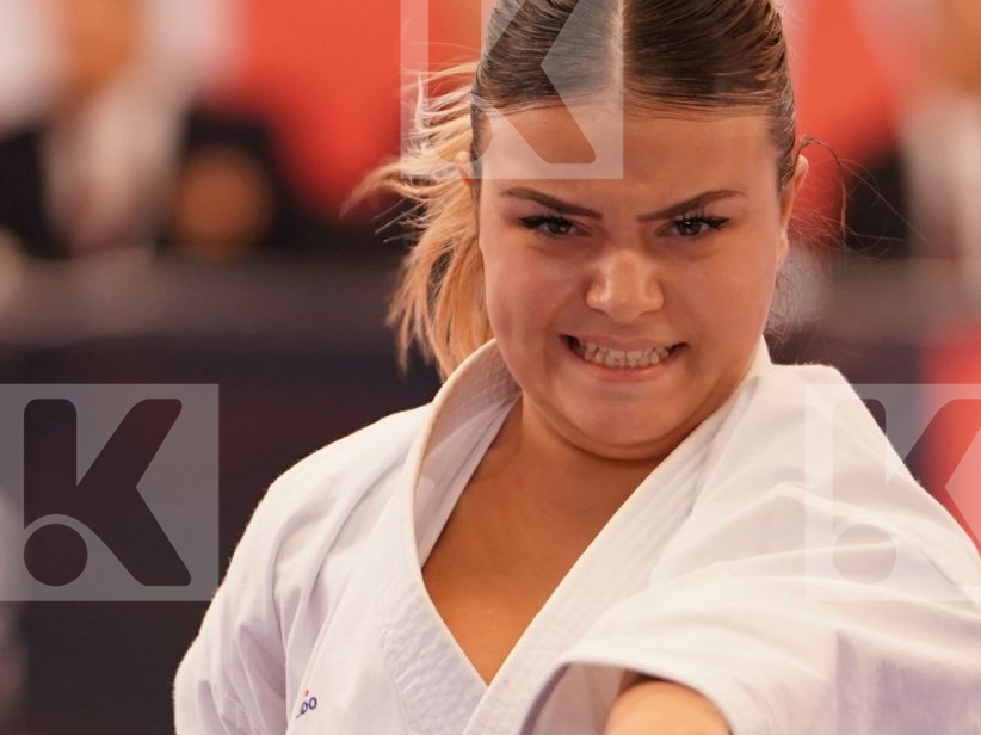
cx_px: 512
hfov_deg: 3.1
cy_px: 493
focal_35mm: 632
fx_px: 17905
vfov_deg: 2.4
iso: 1000
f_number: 2.8
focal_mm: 200
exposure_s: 1/500
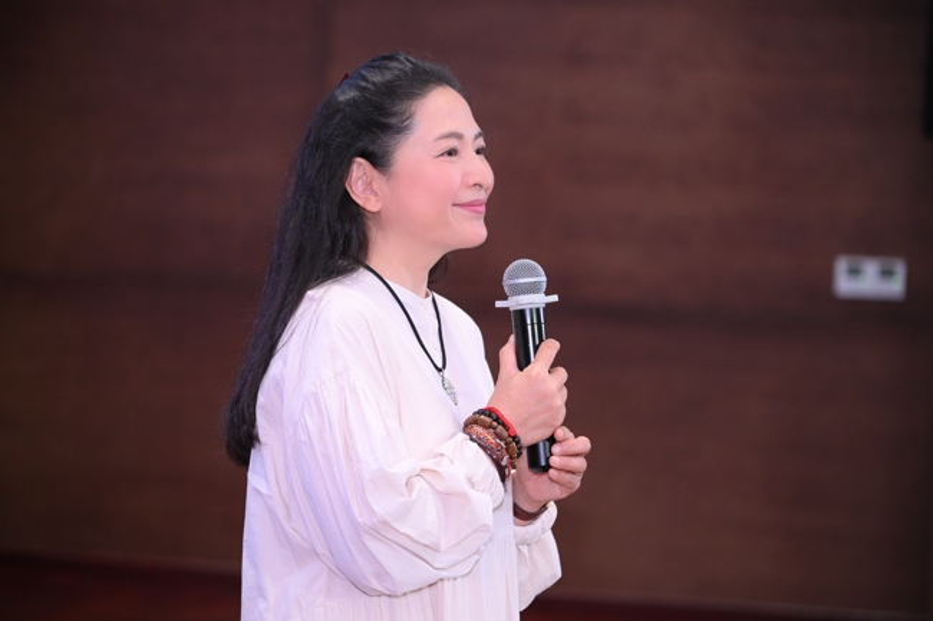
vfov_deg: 11.4
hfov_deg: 17.1
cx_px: 466
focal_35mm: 120
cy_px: 310
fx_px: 3109
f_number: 4
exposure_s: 1/160
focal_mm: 120
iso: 2500
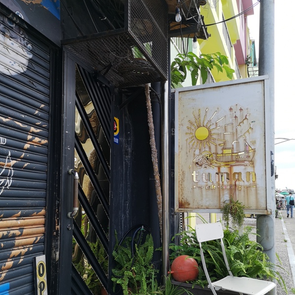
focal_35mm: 32
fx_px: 309
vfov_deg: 50.8
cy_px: 176
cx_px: 148
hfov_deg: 51.1
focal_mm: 3.95
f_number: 1.8
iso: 50
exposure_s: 1/497
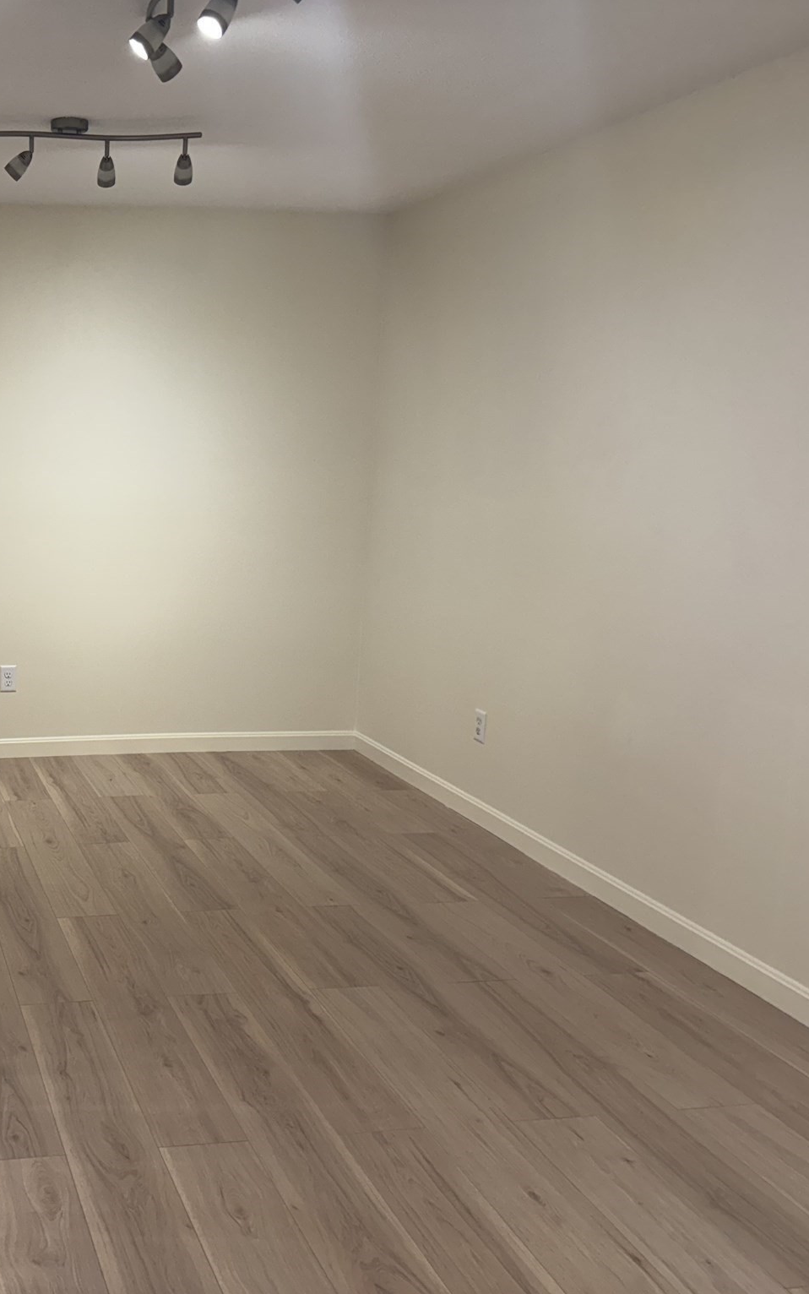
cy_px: 647
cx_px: 15
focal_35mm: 34
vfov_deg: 56.7
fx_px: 1199
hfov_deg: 34.2
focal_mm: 6.76
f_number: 1.78
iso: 125
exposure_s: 1/120
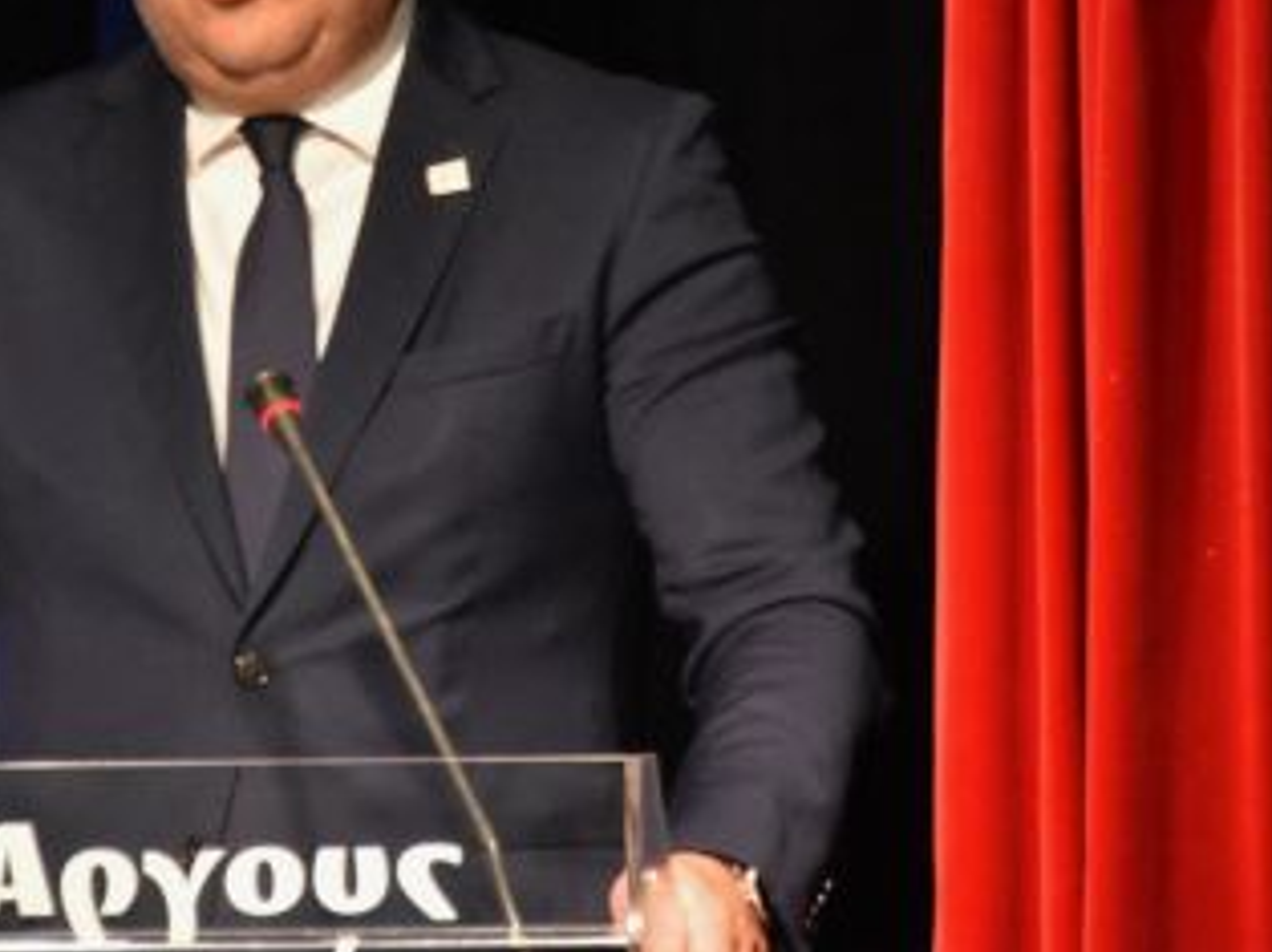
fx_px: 32422
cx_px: 235
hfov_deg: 2.2
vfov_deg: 1.7
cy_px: 269
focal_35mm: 883
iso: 8000
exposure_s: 1/125
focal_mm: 300
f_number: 6.3
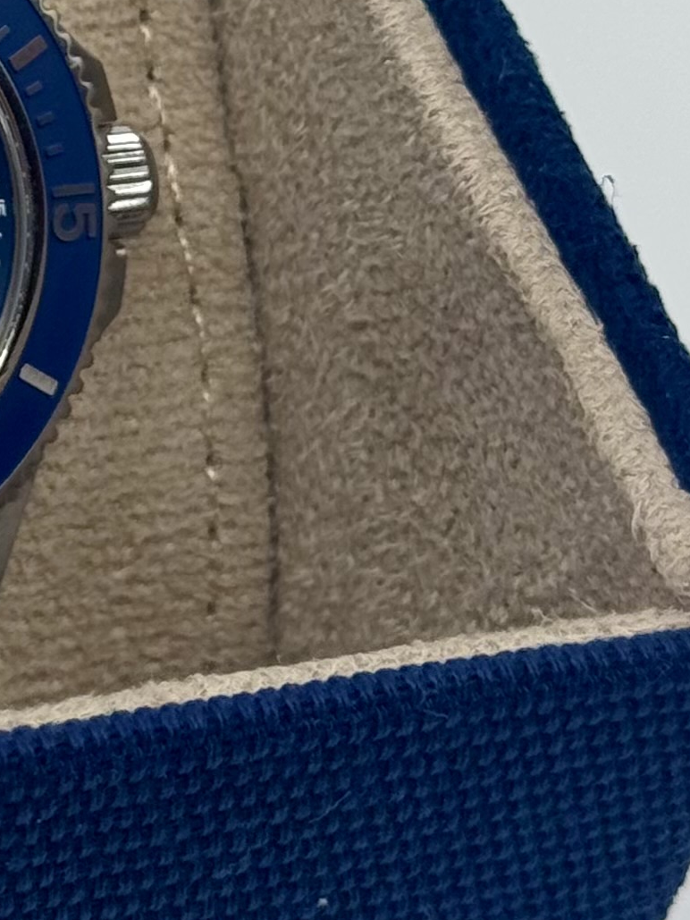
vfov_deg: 10.3
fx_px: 4995
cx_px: -185
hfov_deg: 7.8
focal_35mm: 188
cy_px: -283
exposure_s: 1/621
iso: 64
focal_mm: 6.76
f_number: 1.78
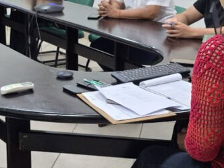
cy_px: 59
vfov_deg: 20.7
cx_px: 80
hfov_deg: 27.3
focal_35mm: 71
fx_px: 459
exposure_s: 1/120
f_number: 1.8
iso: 400
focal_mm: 5.4
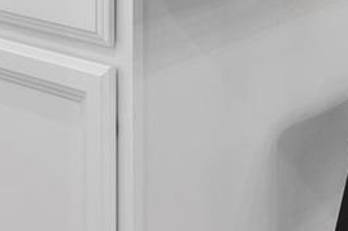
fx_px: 1070
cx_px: 293
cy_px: -262
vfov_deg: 11.0
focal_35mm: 111
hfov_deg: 18.3
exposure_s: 1/1.25
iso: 250
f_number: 8
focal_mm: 14.5
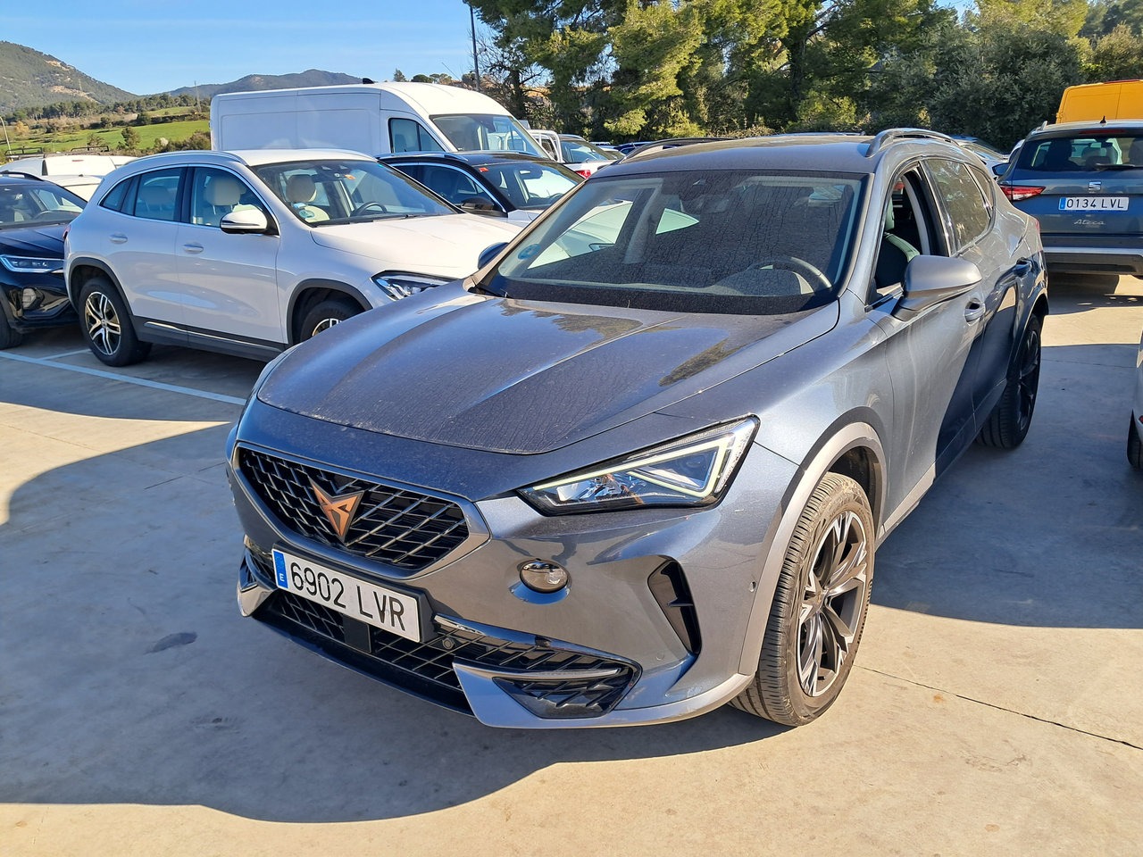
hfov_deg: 65.3
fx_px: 892
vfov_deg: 51.4
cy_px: 428
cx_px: 572
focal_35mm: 27
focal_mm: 4
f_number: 1.8
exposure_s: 1/322
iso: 50
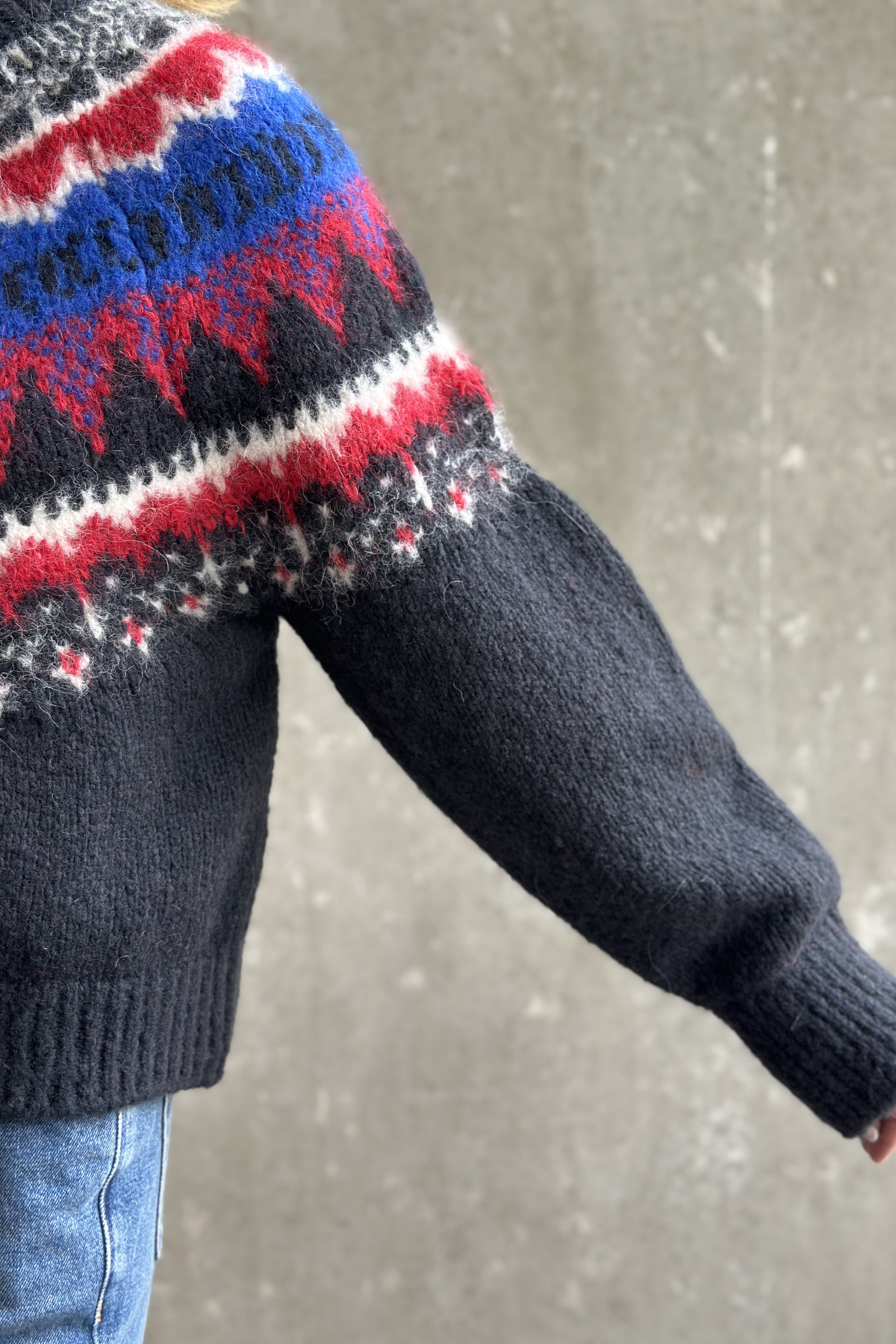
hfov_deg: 27.0
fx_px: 1867
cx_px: 414
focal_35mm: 50
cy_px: 673
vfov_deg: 39.6
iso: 125
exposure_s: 1/64
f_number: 1.78
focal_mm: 6.86
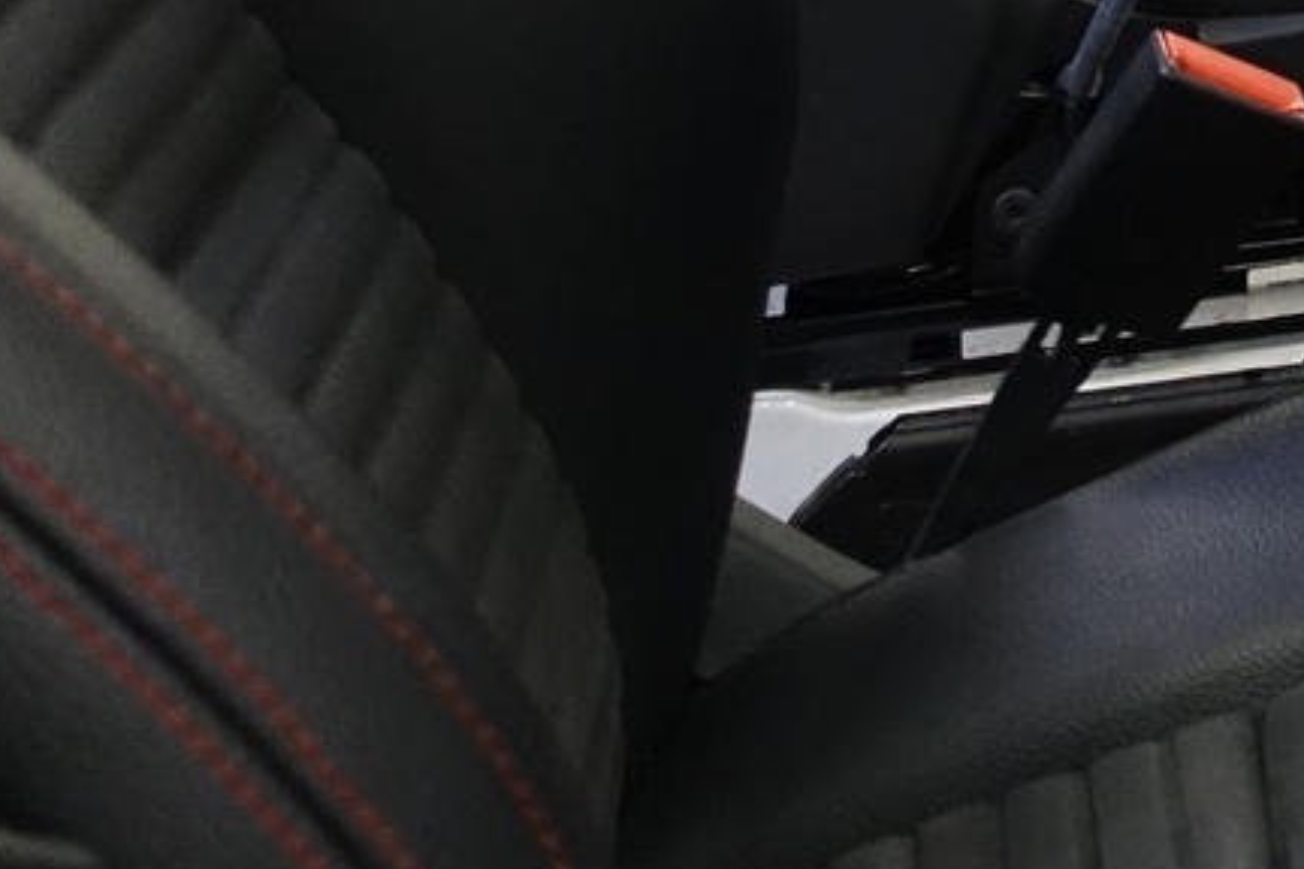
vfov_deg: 13.5
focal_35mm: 90
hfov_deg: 17.8
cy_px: -715
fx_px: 3260
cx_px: 2403
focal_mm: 8.8
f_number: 2.5
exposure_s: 1/30
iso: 1000
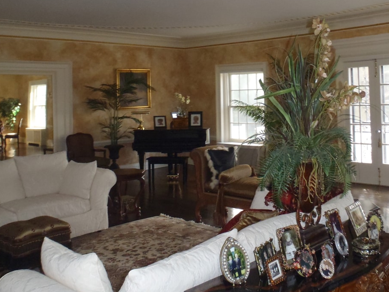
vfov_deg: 34.7
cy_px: 91
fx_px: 461
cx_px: 224
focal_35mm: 41
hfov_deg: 45.6
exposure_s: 1/30
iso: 400
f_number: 3.9
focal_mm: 5
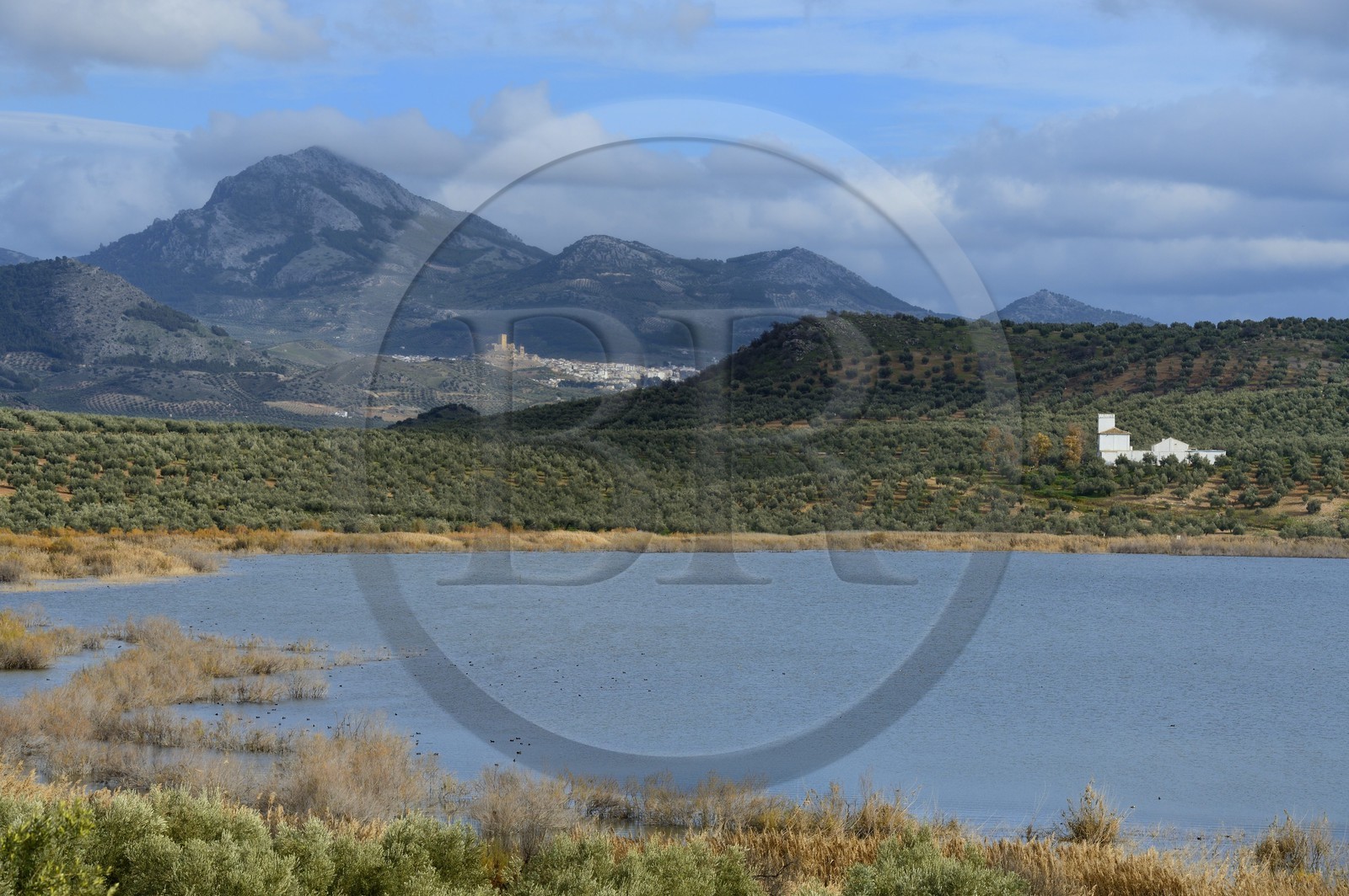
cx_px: 674
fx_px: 5054
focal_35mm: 135
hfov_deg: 15.2
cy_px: 448
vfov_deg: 10.1
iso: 400
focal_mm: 135
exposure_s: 1/400
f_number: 13
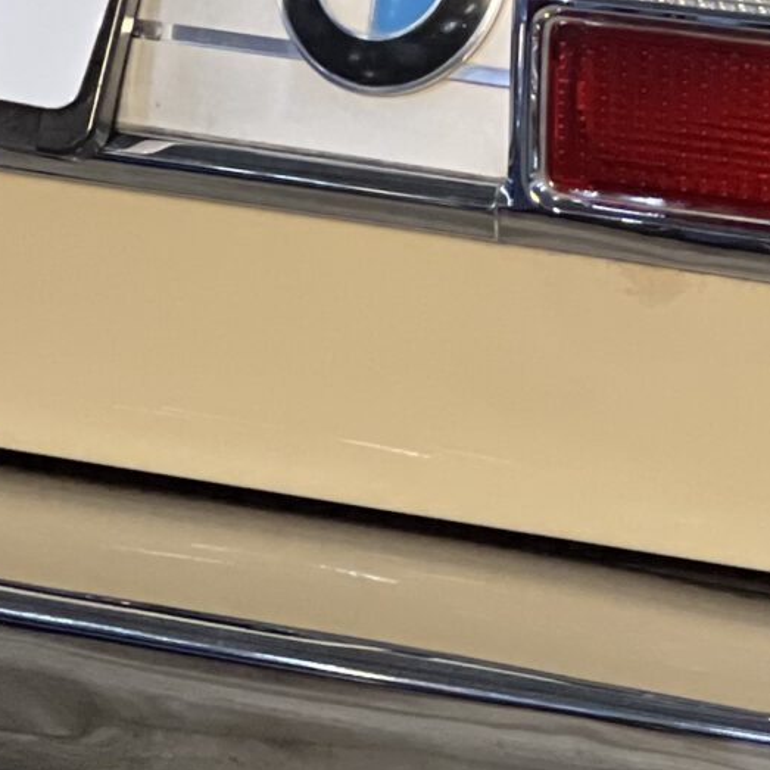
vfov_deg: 5.3
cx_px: 1393
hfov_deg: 5.2
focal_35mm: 333
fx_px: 8380
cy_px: 46
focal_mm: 9
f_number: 2.8
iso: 400
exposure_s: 1/25
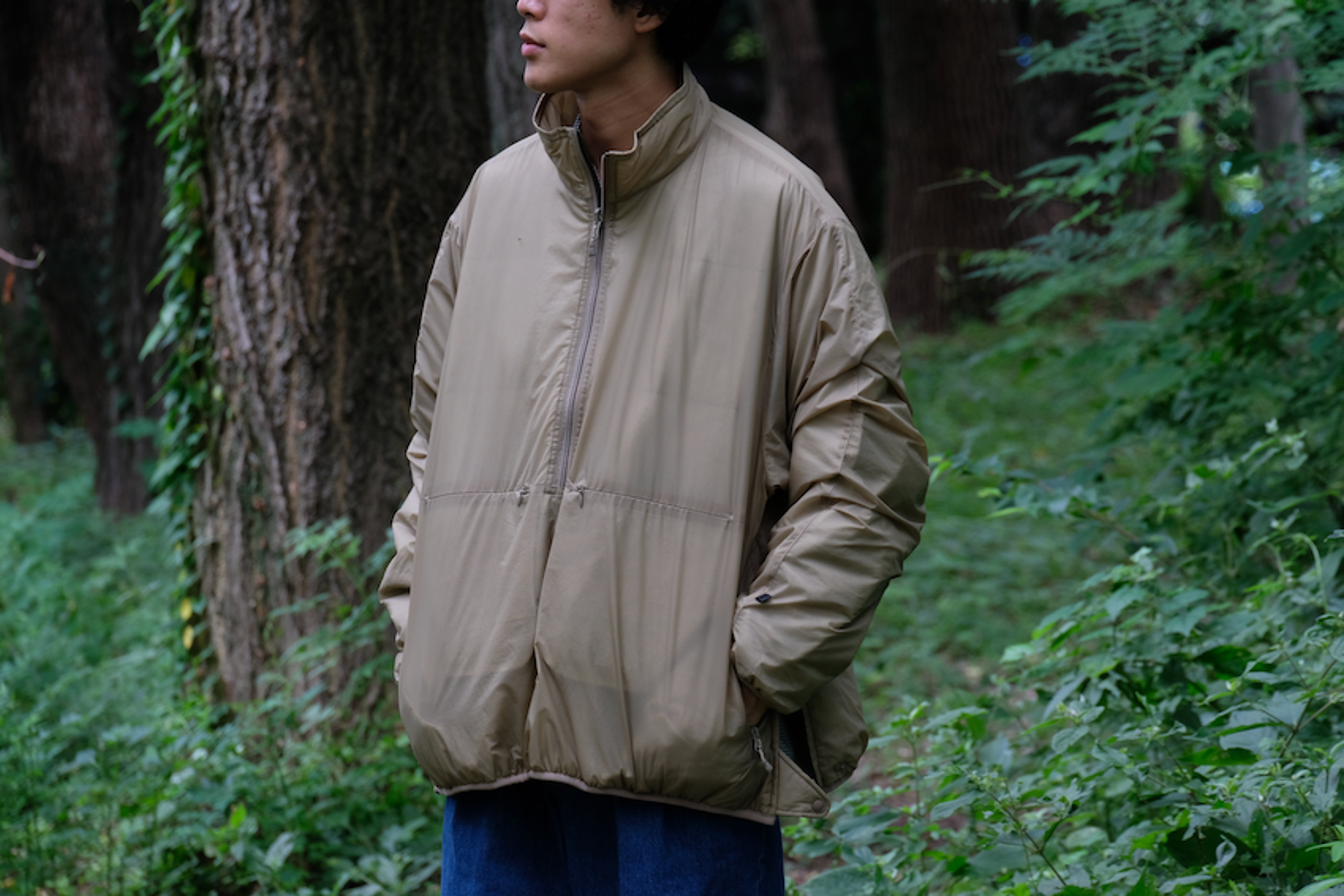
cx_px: 672
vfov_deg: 7.6
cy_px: 448
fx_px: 6758
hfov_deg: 11.4
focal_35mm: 181
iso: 800
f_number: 6.4
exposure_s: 1/125
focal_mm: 120.6
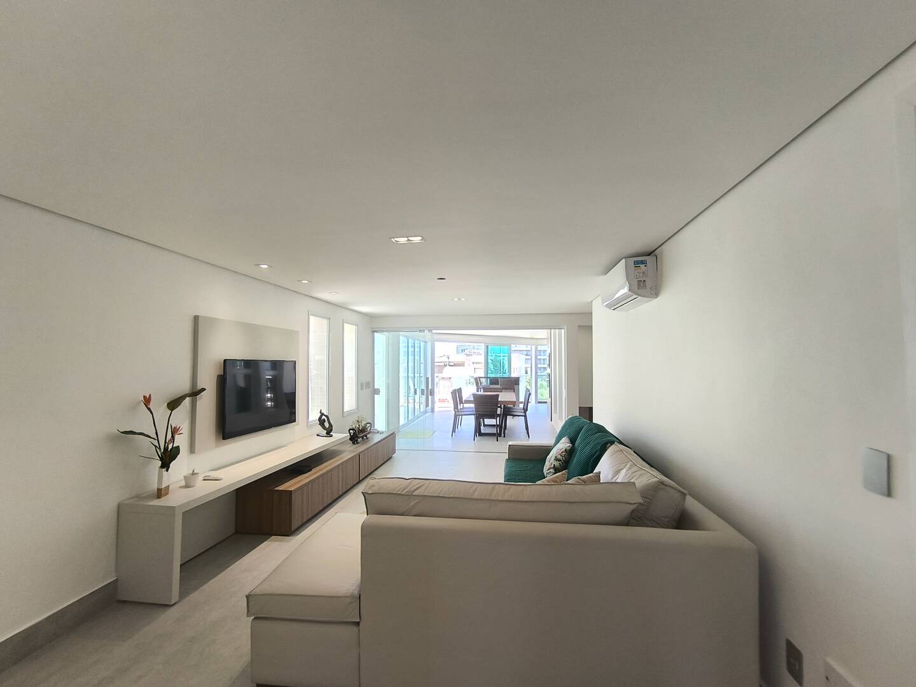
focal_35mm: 16
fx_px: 423
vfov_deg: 78.1
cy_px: 344
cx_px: 458
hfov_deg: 94.5
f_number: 2.2
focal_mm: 1.65
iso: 50
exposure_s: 1/60
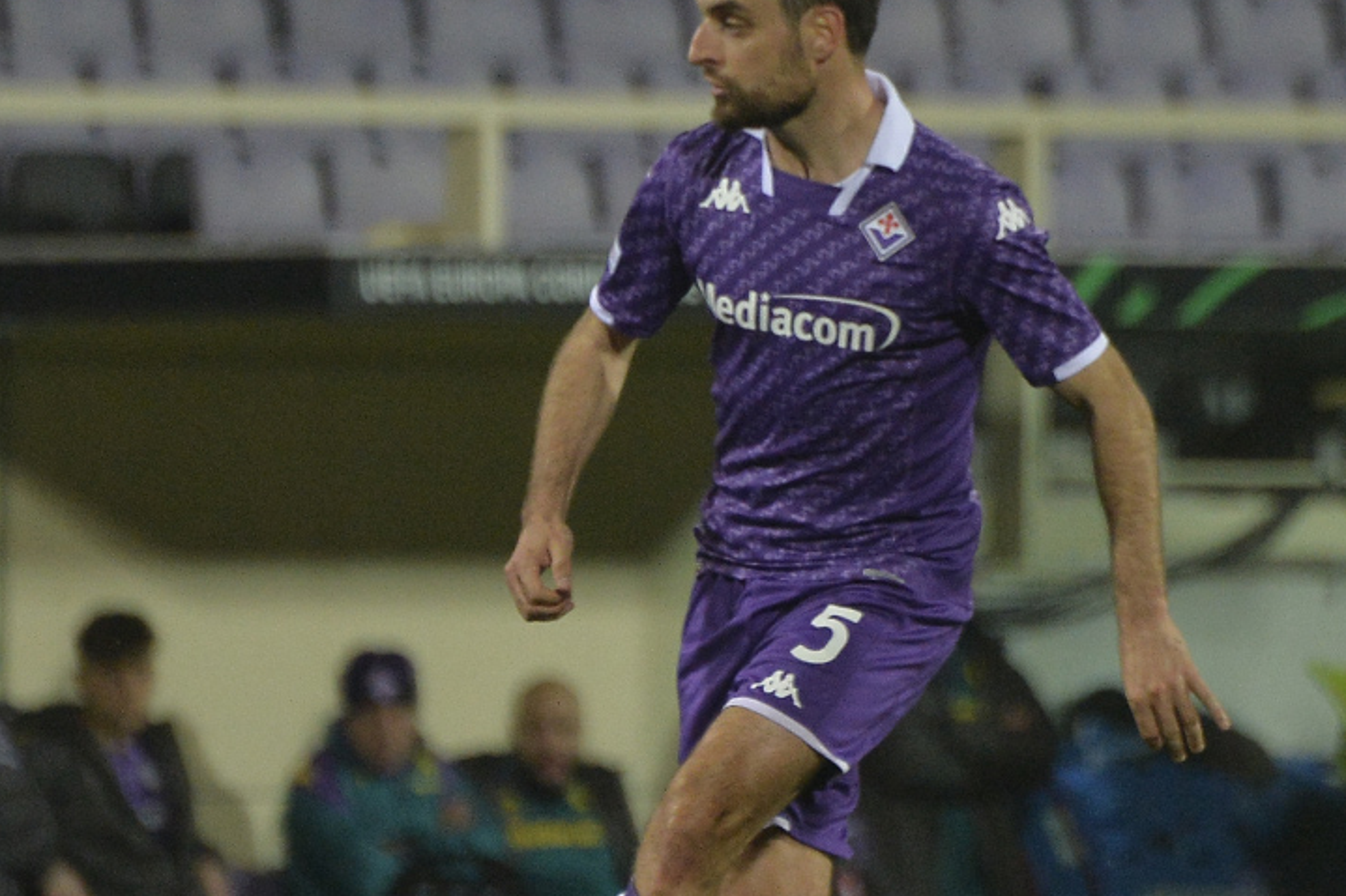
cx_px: 685
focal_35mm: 668
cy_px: 585
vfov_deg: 2.1
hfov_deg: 3.1
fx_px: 24968
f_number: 5.6
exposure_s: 1/1000
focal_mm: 400
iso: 2500
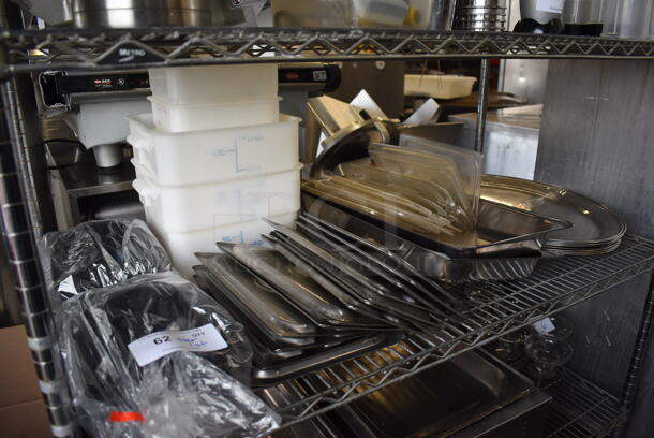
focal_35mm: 27
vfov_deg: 48.0
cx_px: 327
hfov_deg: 67.3
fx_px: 491
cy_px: 219
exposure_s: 1/200
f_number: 3.5
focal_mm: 18
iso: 800
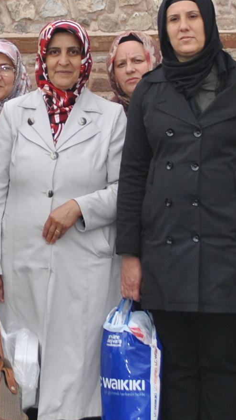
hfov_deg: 6.2
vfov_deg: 11.0
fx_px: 2156
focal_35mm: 194
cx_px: -41
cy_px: 41
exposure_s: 1/200
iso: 100
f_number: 5
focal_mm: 28
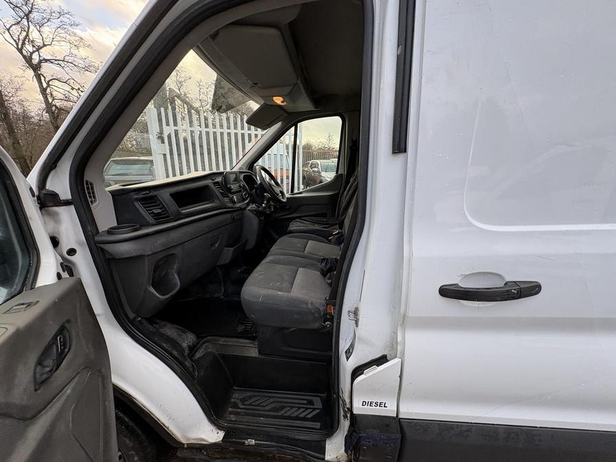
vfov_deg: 85.7
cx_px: 308
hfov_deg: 102.1
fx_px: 249
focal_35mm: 14
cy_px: 231
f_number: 2.2
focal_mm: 2.22
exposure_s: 1/99
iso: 40
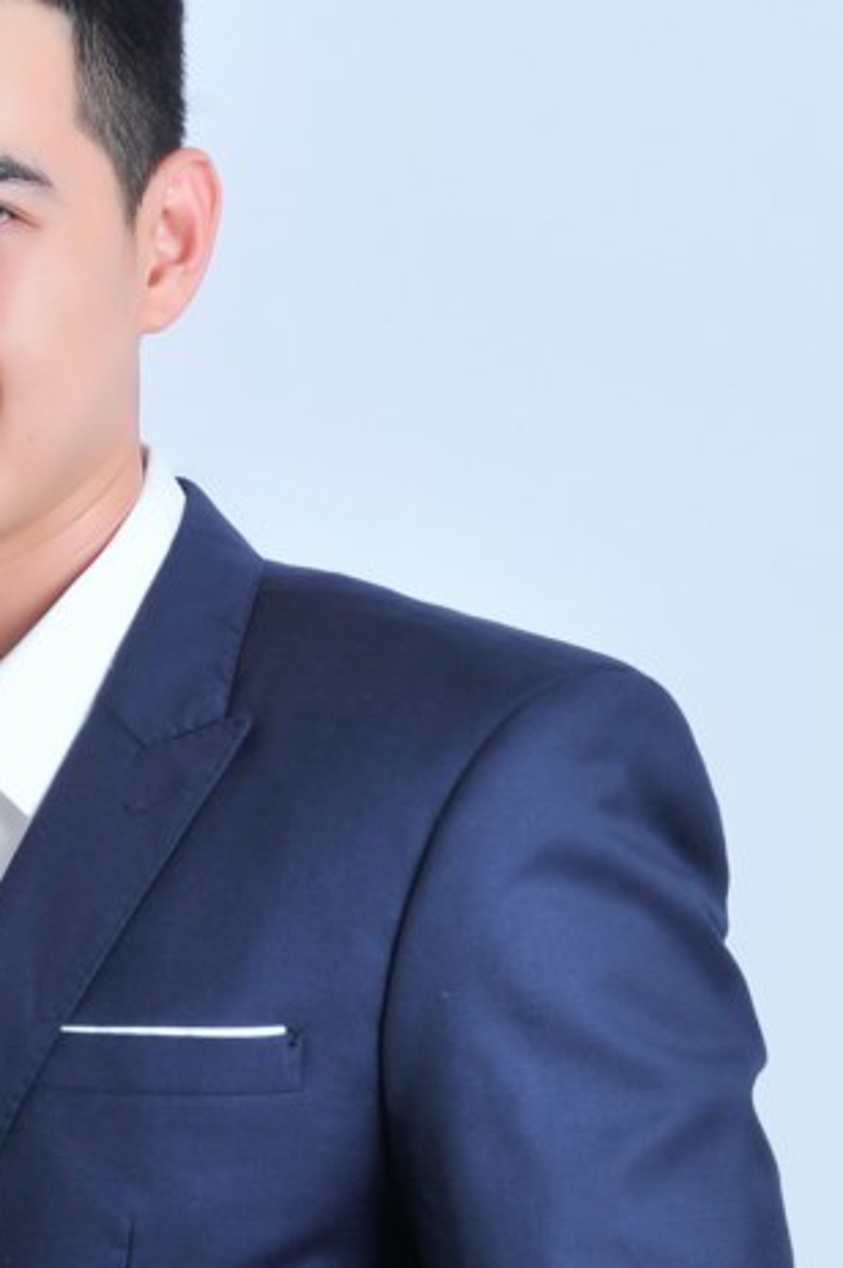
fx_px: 6789
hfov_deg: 7.1
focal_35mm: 193
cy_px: 1108
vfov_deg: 10.6
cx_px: 8
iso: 200
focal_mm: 70
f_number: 13
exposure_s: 1/125
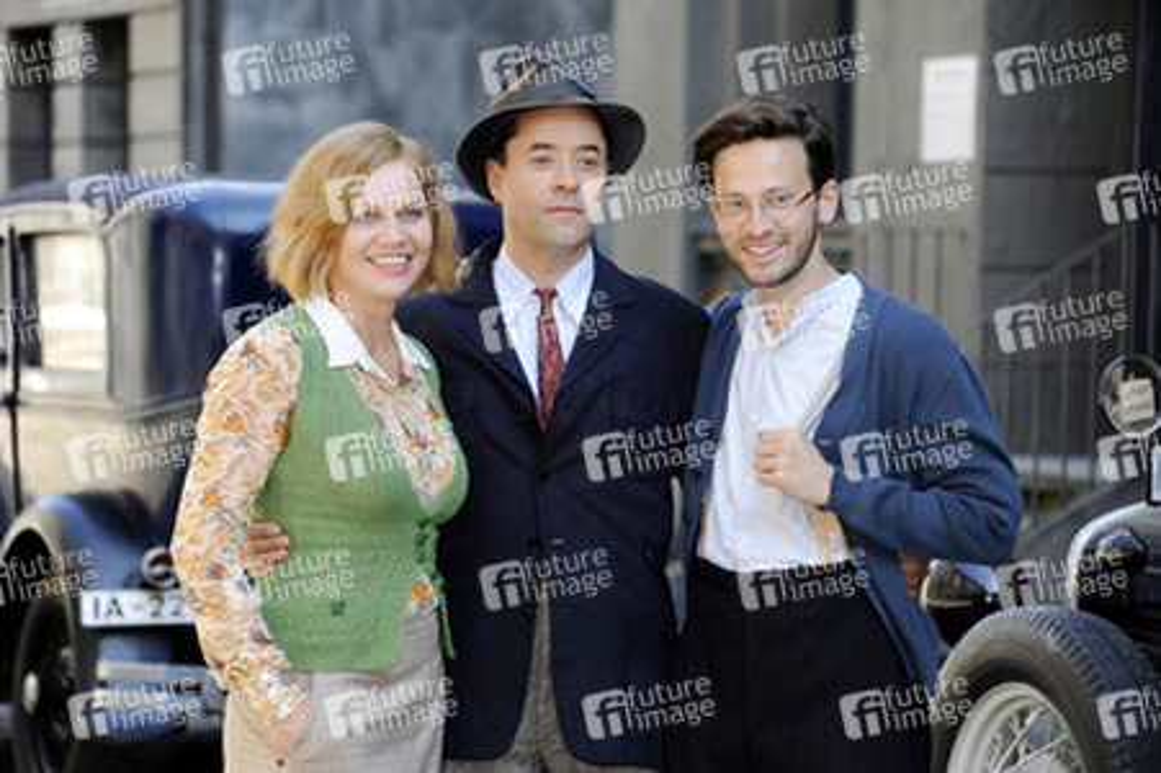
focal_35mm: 160
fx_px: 5156
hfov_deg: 12.8
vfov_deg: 8.6
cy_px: 386
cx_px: 580
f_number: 5.6
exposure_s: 1/125
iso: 320
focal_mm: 160
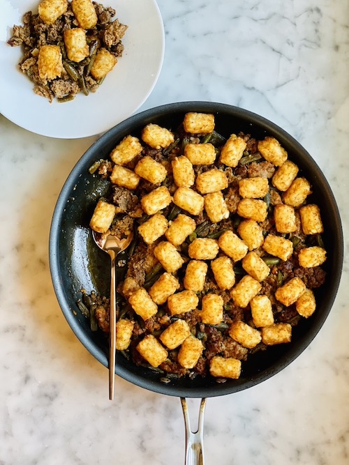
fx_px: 699
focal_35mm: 52
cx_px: 174
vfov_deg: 36.8
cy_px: 232
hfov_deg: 28.0
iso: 125
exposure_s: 1/40
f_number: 2
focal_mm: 6
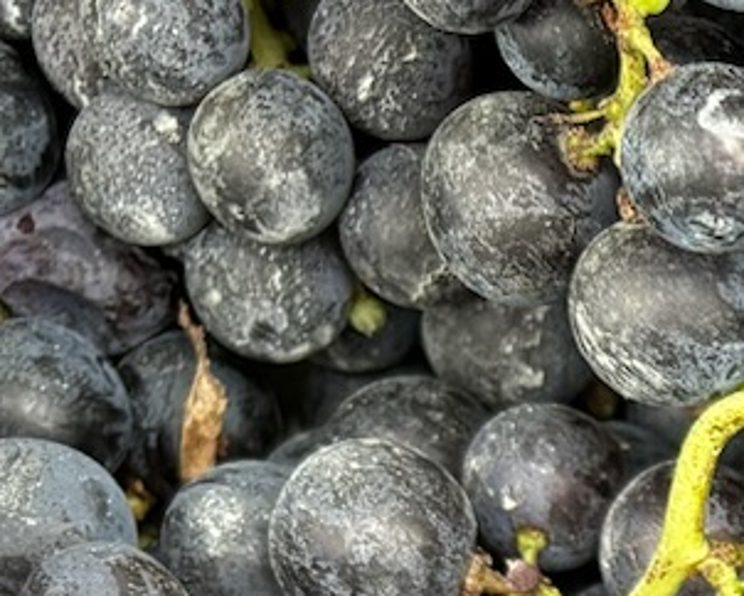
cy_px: 1527
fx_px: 3790
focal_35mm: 172
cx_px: 1601
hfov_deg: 10.2
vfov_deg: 8.1
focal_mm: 5.96
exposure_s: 1/121
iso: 50
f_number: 1.6
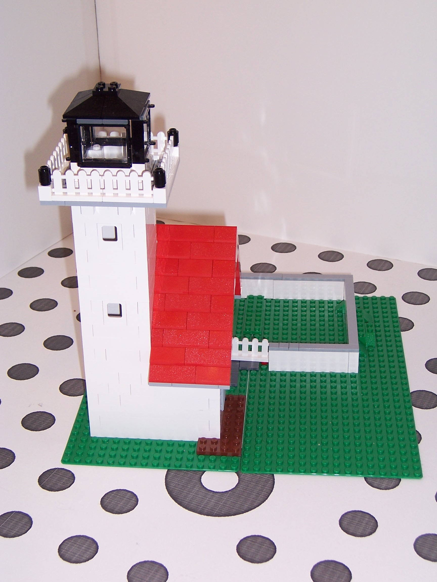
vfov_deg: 32.2
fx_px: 1010
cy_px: 291
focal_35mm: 60
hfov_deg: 24.4
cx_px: 218
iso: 80
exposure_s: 1/90
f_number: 4
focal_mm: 10
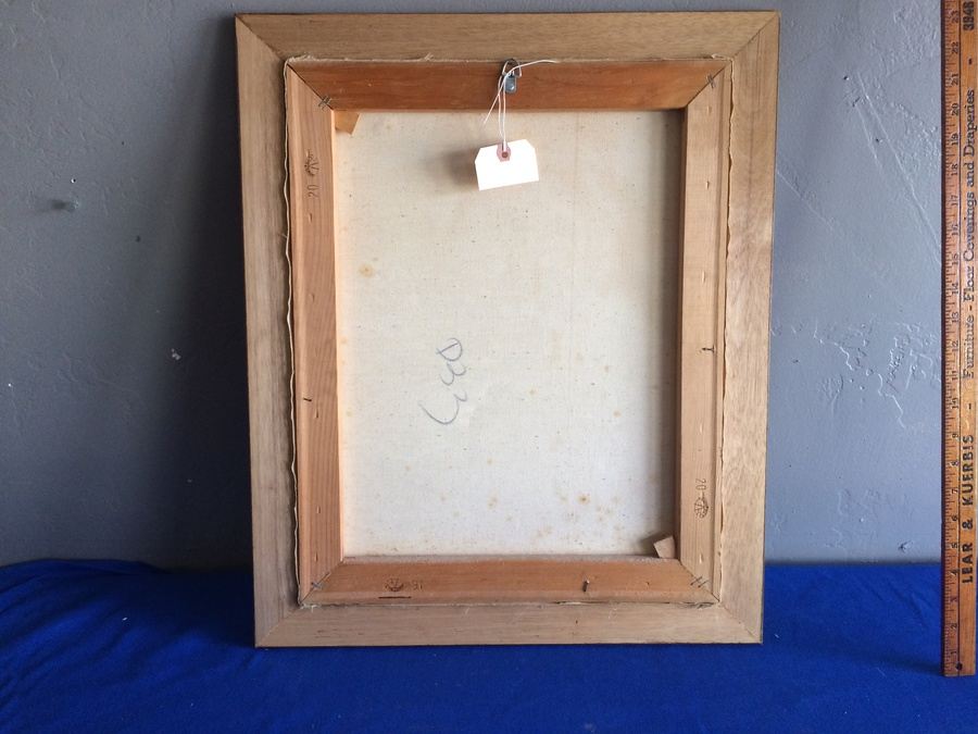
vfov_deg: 46.8
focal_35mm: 30
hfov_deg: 60.0
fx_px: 848
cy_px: 367
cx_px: 489
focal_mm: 4.12
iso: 50
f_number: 2.2
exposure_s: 1/30
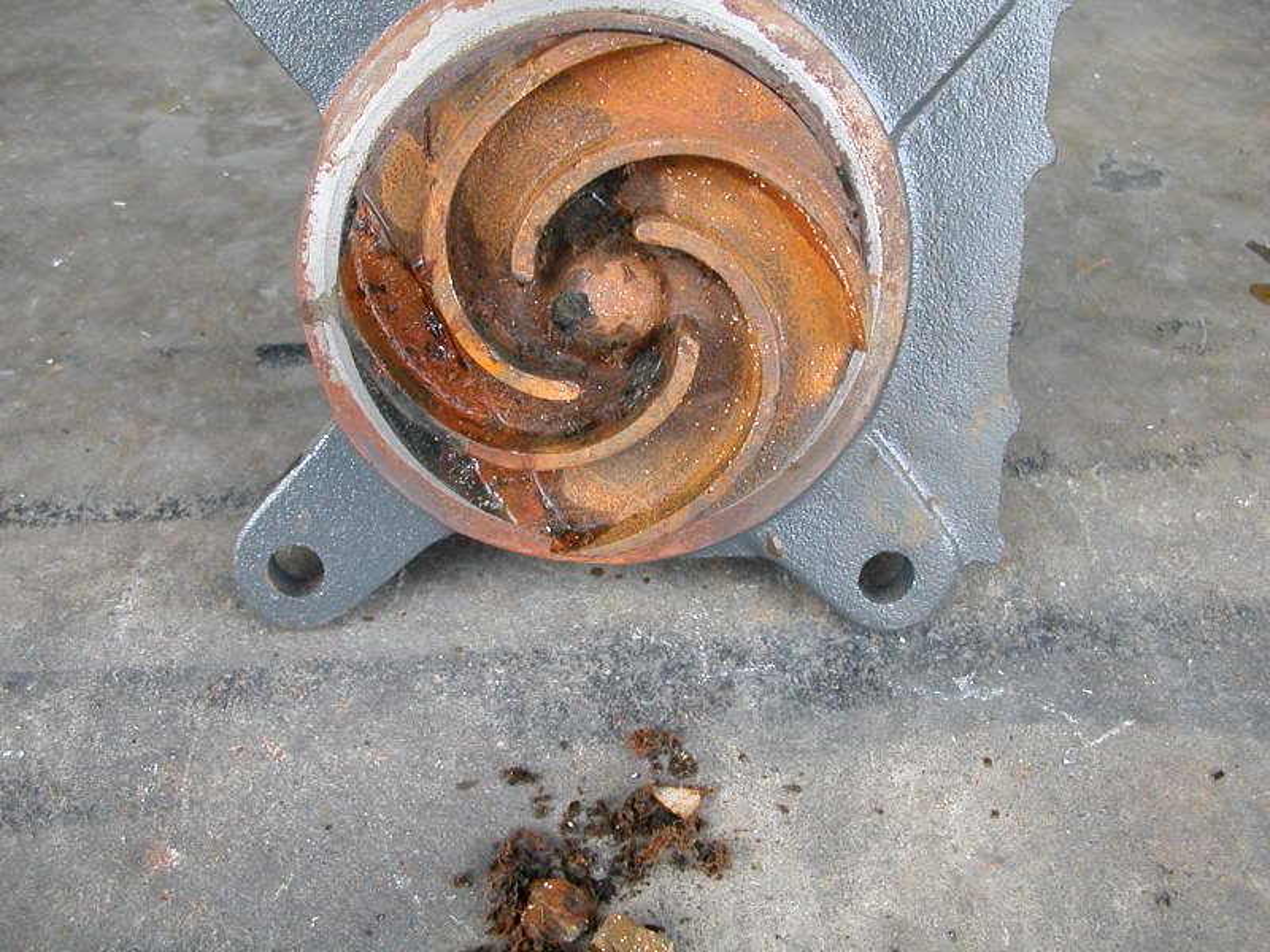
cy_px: 476
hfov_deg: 50.1
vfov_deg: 38.7
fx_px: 1357
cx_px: 635
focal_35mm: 37
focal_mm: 5.6
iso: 100
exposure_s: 1/106
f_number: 2.7
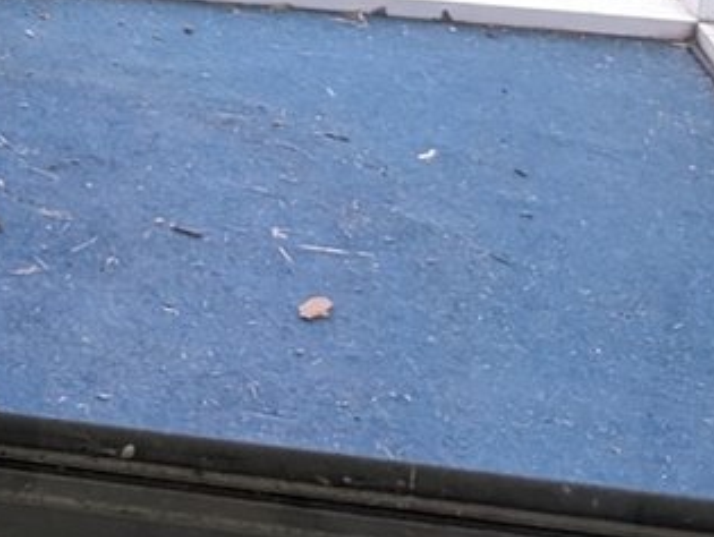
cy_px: -543
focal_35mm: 115
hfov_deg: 13.8
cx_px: -824
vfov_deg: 11.6
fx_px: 2375
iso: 156
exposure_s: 1/90
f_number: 1.68
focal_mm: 6.9
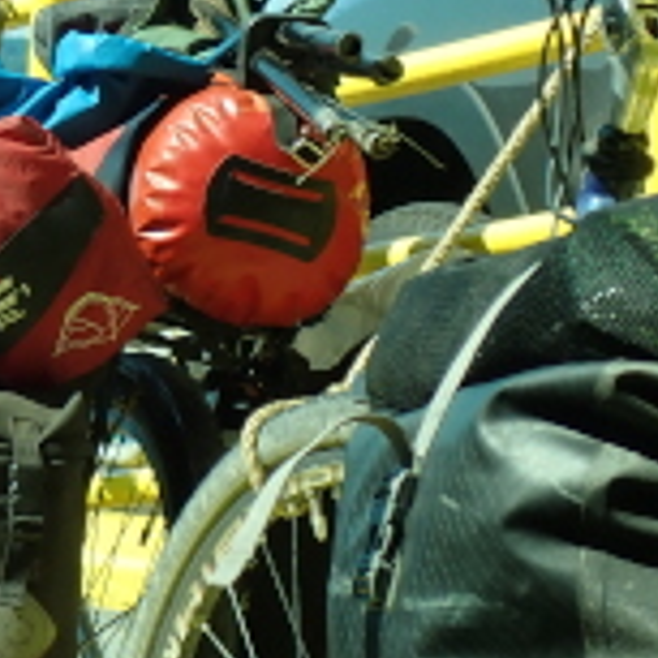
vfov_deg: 6.8
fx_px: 5570
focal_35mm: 259
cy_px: 316
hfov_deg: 6.7
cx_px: -237
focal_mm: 18
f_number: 4.9
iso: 100
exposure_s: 1/250
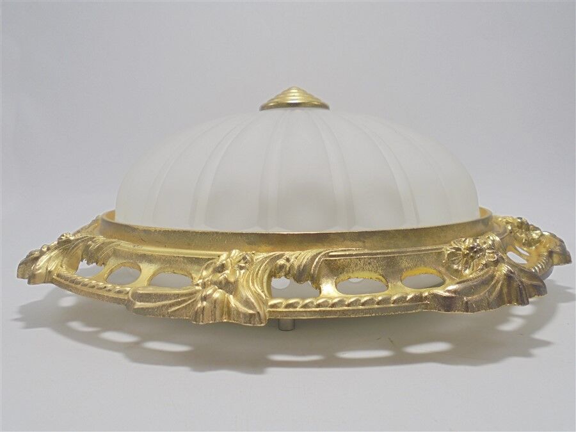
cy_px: 216
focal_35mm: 29
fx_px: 483
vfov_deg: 48.2
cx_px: 288
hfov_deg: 61.7
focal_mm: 5.3
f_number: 3.7
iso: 100
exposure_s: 1/80
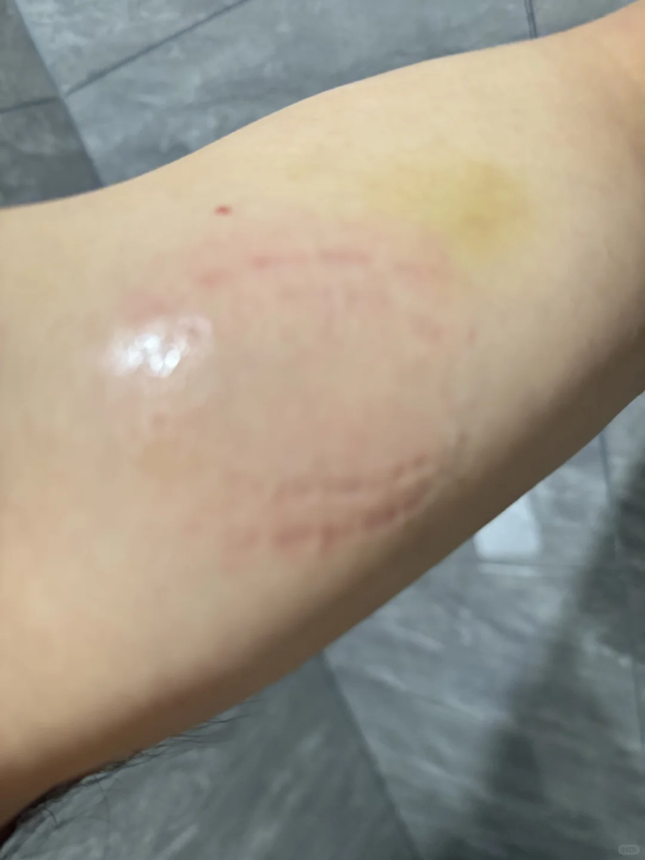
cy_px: 430
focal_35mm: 24
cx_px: 322
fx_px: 596
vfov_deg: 71.6
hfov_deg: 56.8
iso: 800
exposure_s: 1/58
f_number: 1.78
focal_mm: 6.76
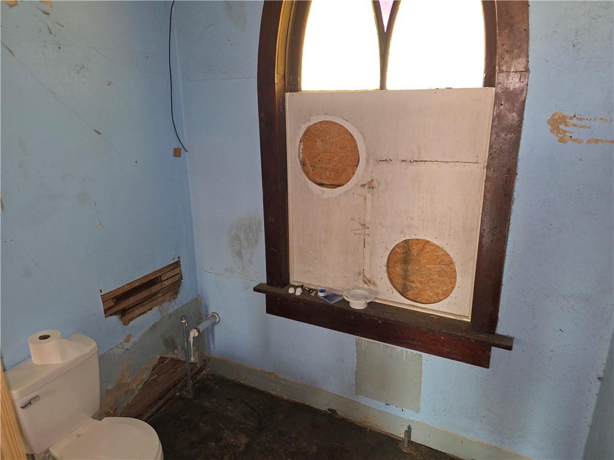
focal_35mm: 23
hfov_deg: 73.9
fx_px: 408
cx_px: 307
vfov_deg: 58.9
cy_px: 230
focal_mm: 6.3
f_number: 1.7
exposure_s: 1/30
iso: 100
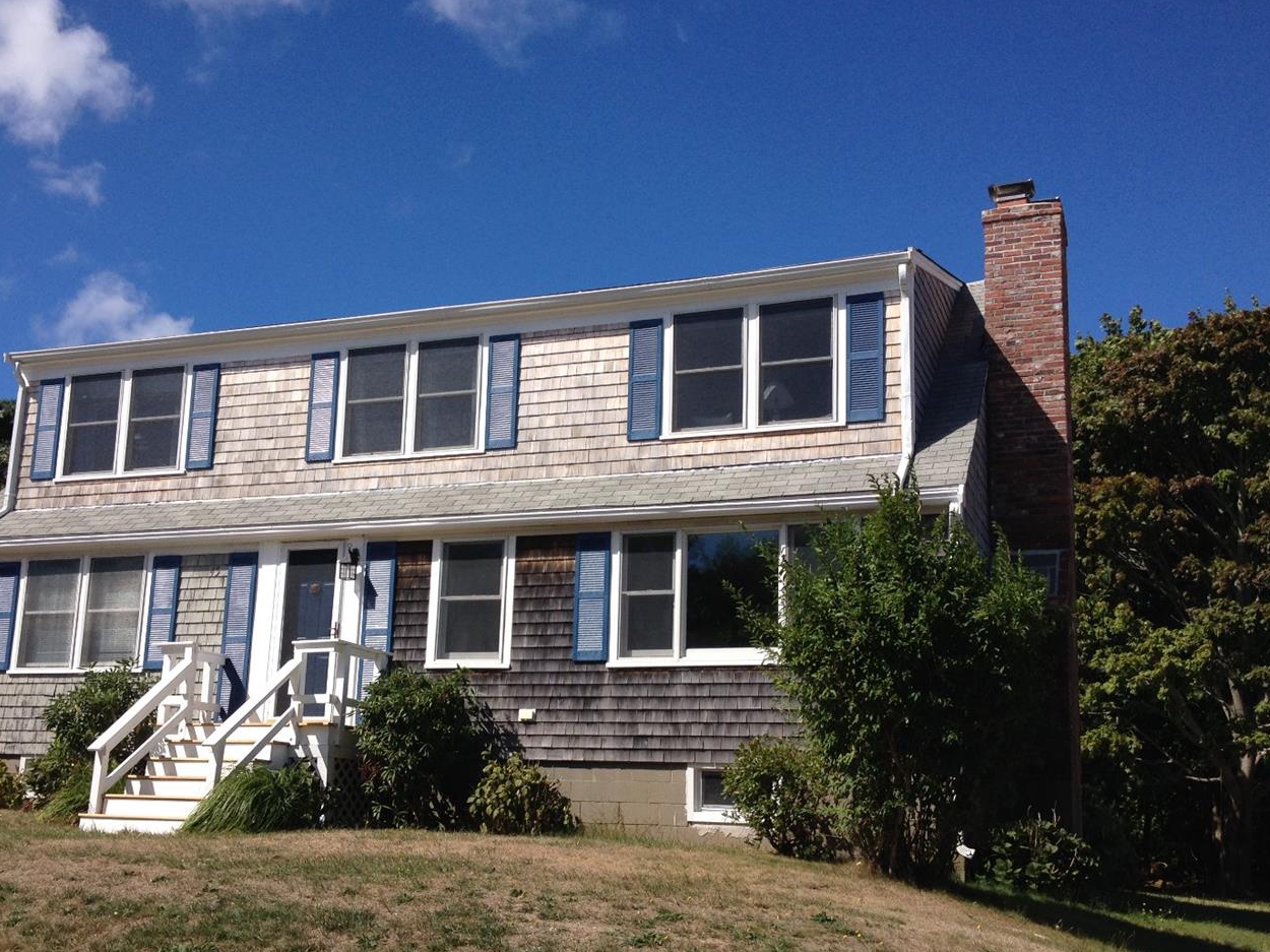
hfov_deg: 44.8
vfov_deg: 34.3
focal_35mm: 42
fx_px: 1541
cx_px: 597
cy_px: 525
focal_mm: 4.28
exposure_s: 1/1972
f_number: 2.4
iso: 50
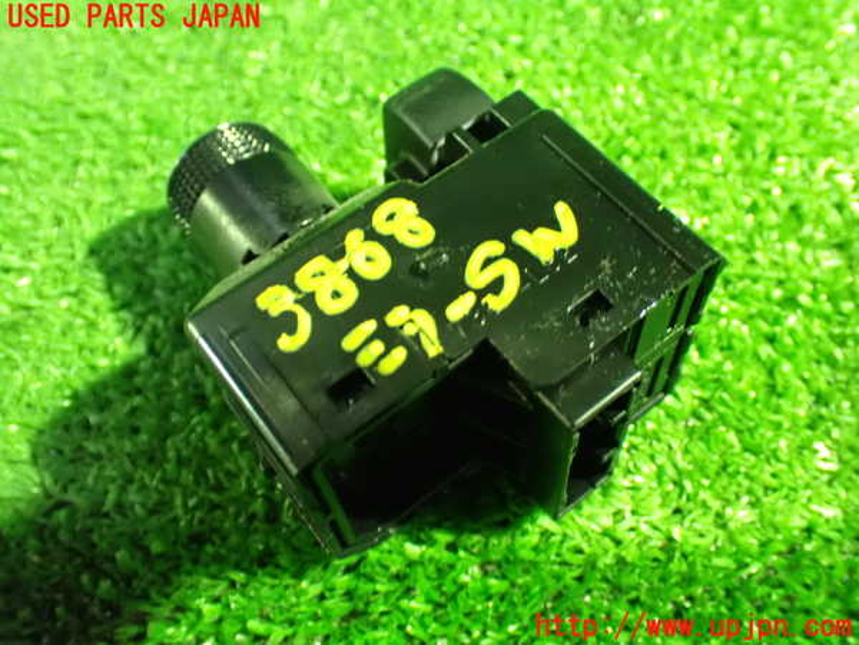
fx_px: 893
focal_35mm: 36
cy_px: 322
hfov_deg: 51.4
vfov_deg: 39.7
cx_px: 430
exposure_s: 1/15
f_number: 2.5
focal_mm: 6.37
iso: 1600
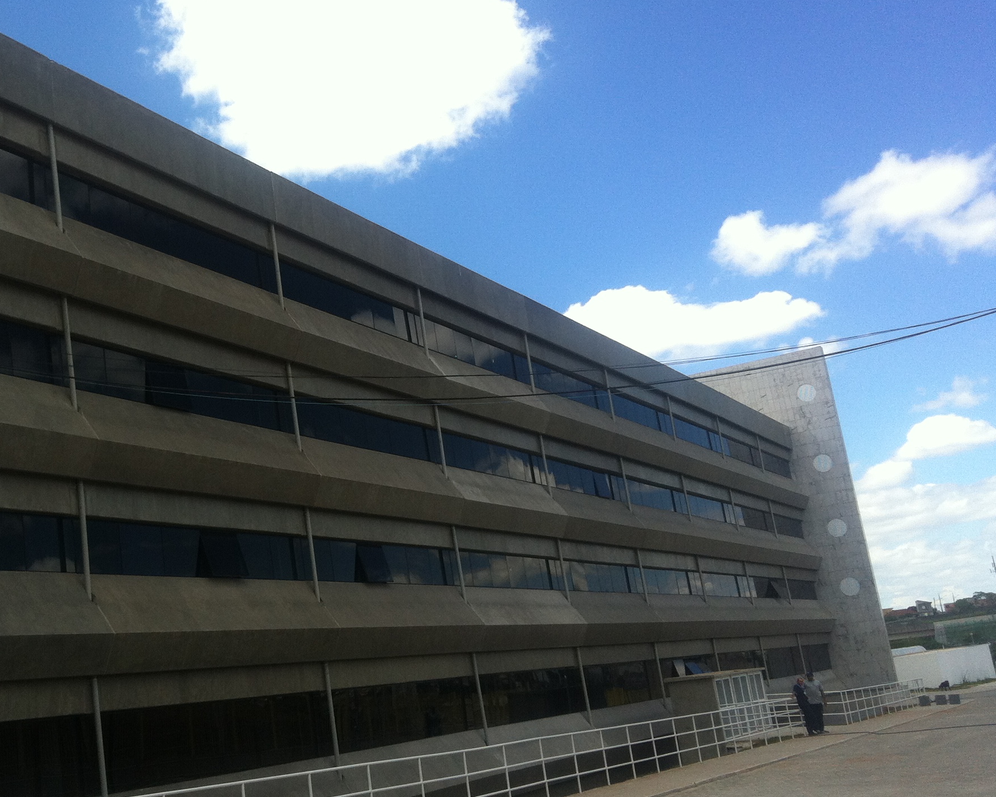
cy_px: 379
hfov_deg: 36.6
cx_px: 273
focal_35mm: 50
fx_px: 1474
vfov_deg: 30.3
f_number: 2.8
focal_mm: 3.85
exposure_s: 1/943
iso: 80
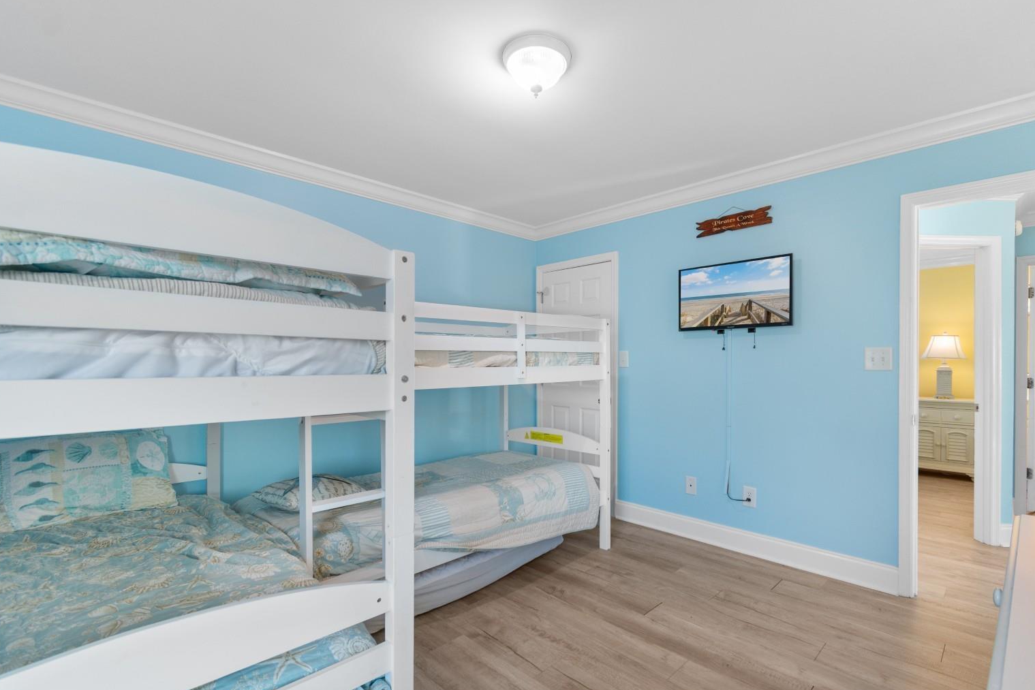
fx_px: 460
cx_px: 542
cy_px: 360
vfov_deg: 73.7
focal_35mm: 16
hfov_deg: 96.7
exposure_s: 1/20
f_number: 4.5
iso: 100
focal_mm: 10
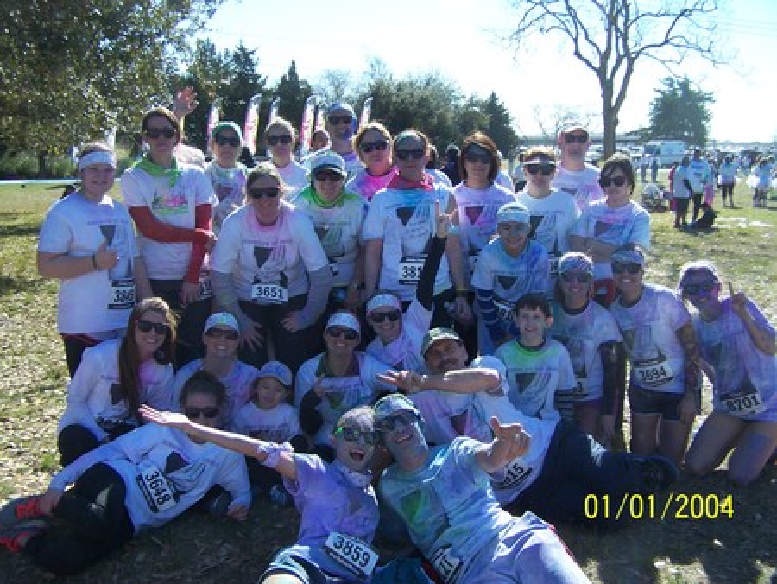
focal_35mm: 38
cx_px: 388
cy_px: 292
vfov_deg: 37.8
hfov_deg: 49.0
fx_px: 853
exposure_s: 1/750
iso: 80
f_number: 2.8
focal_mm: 6.3
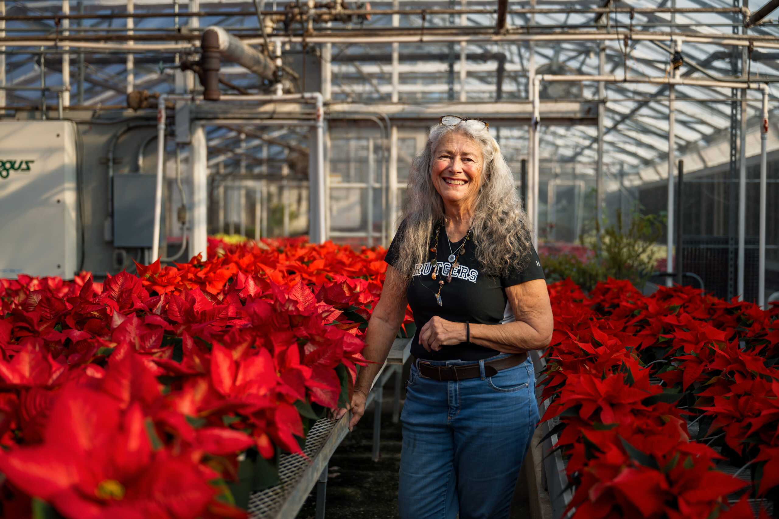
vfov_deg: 26.0
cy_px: 260
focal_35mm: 52
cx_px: 390
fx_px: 1125
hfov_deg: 38.2
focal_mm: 52
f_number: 2.8
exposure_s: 1/640
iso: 64
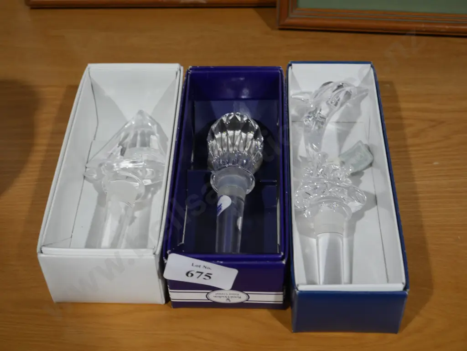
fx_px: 675
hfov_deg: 38.2
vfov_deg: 29.1
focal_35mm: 50
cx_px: 234
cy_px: 176
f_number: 5.3
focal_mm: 25
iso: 320
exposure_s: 1/60
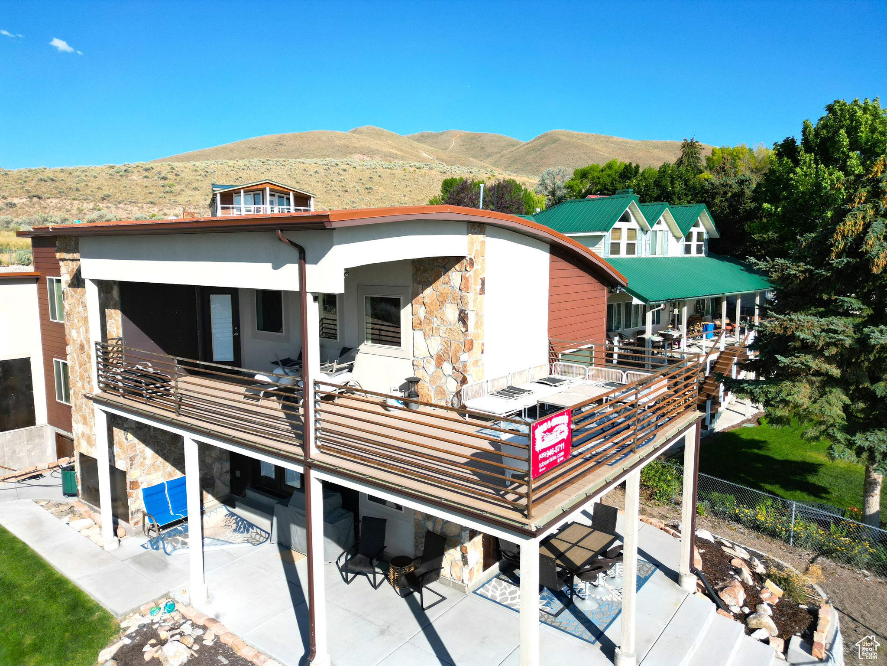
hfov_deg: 71.6
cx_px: 444
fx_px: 615
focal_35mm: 24
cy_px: 333
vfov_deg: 56.8
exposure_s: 1/4000
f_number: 1.7
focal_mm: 6.72
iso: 150
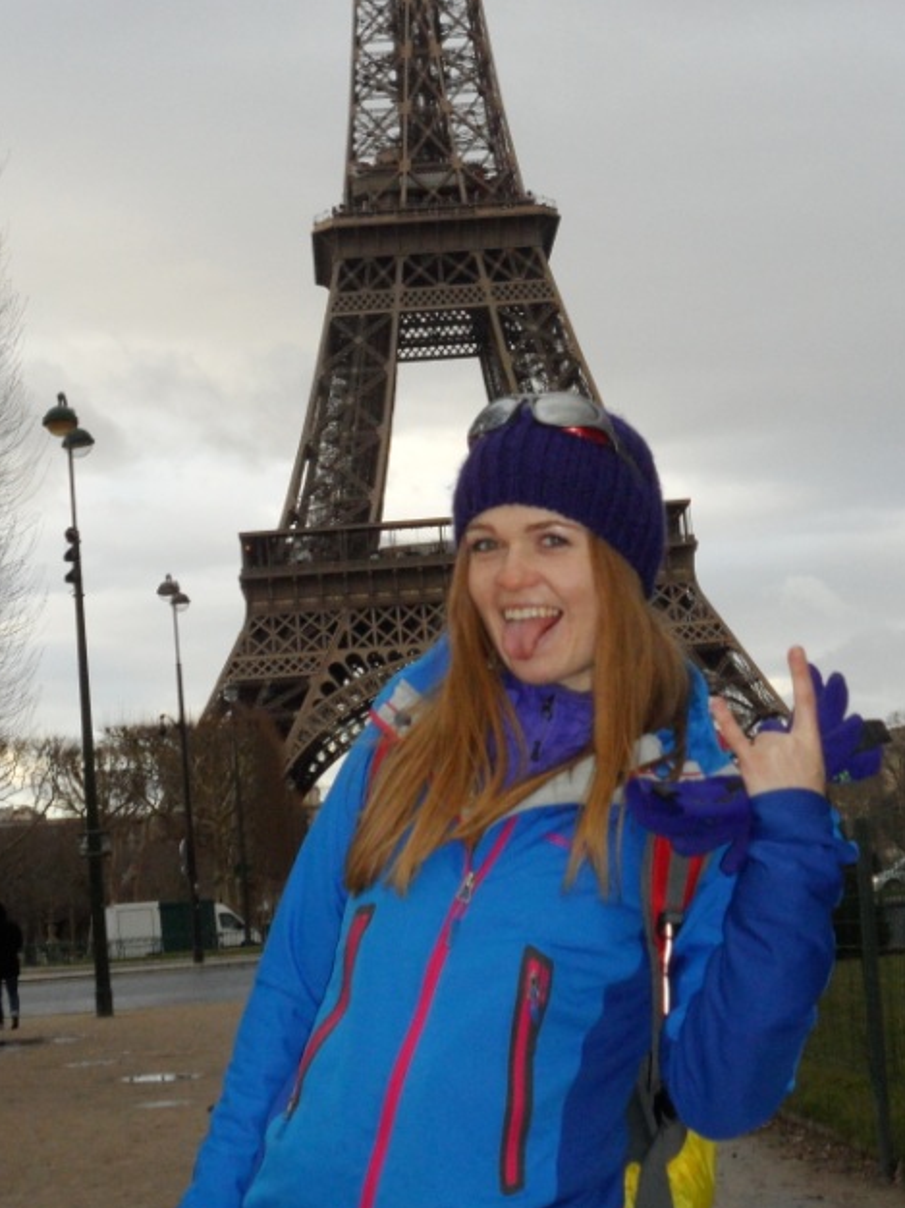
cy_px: 278
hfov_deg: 20.4
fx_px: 2512
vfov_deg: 26.6
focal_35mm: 72
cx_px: 546
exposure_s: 1/180
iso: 160
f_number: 4.5
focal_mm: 7.8
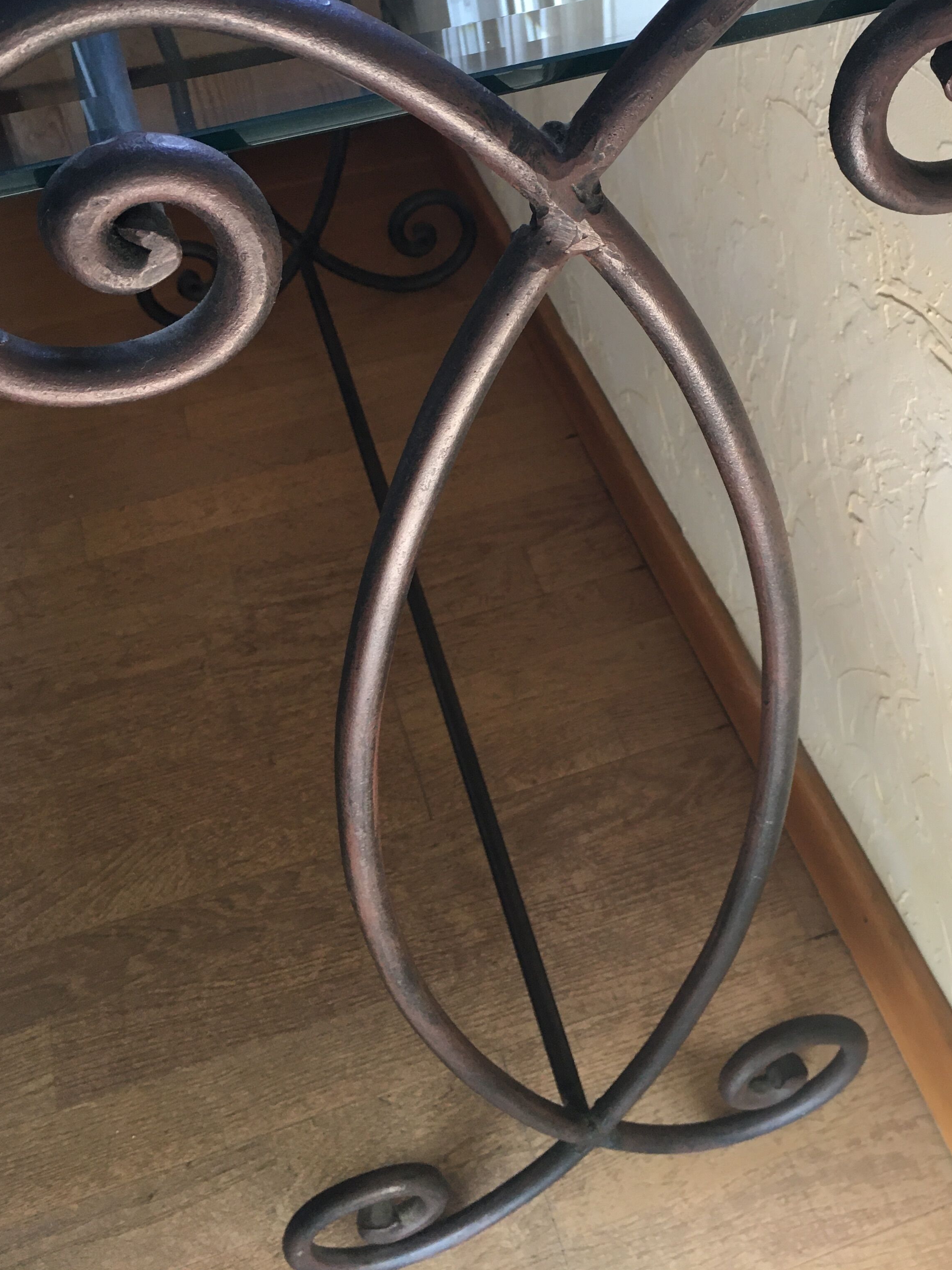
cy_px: 440
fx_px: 1393
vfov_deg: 48.3
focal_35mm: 38
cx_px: 582
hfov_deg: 37.5
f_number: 2.2
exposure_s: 1/33
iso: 50
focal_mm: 4.15
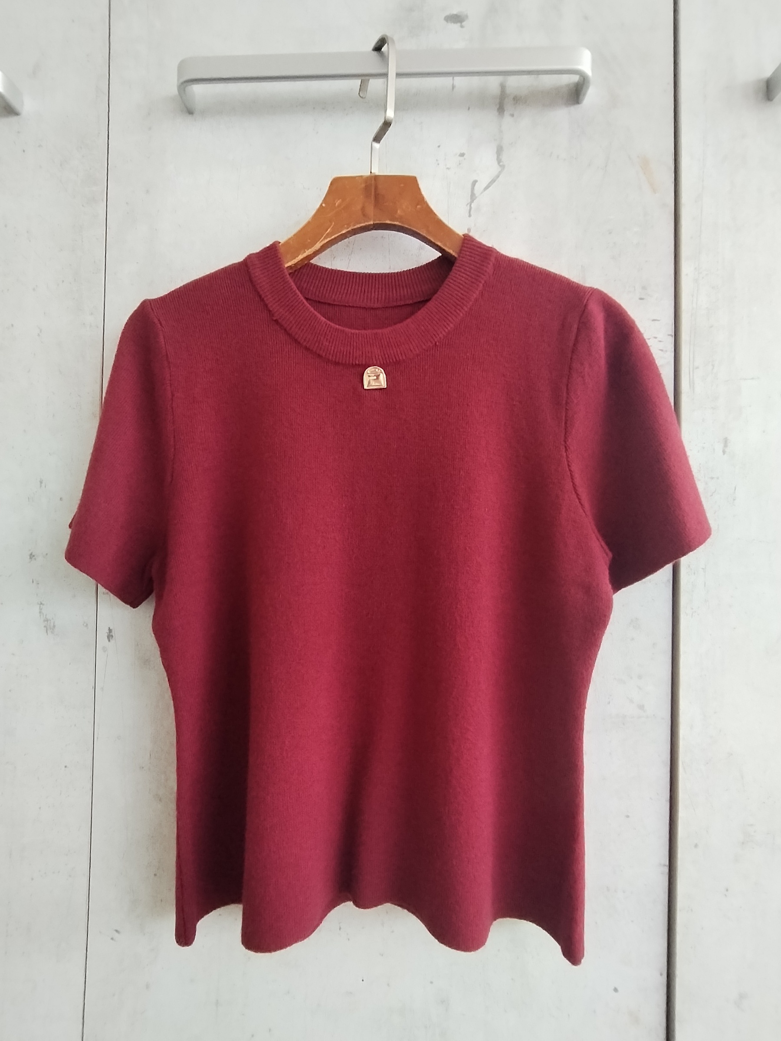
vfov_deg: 91.0
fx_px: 511
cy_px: 520
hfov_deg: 74.7
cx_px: 390
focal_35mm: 17
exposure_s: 1/100
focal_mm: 1.42
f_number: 2.2
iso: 176
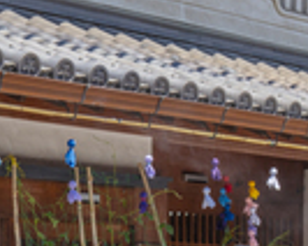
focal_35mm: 184
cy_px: 194
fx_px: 1675
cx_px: 479
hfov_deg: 10.1
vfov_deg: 8.4
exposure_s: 1/60
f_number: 11
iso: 100
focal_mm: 44
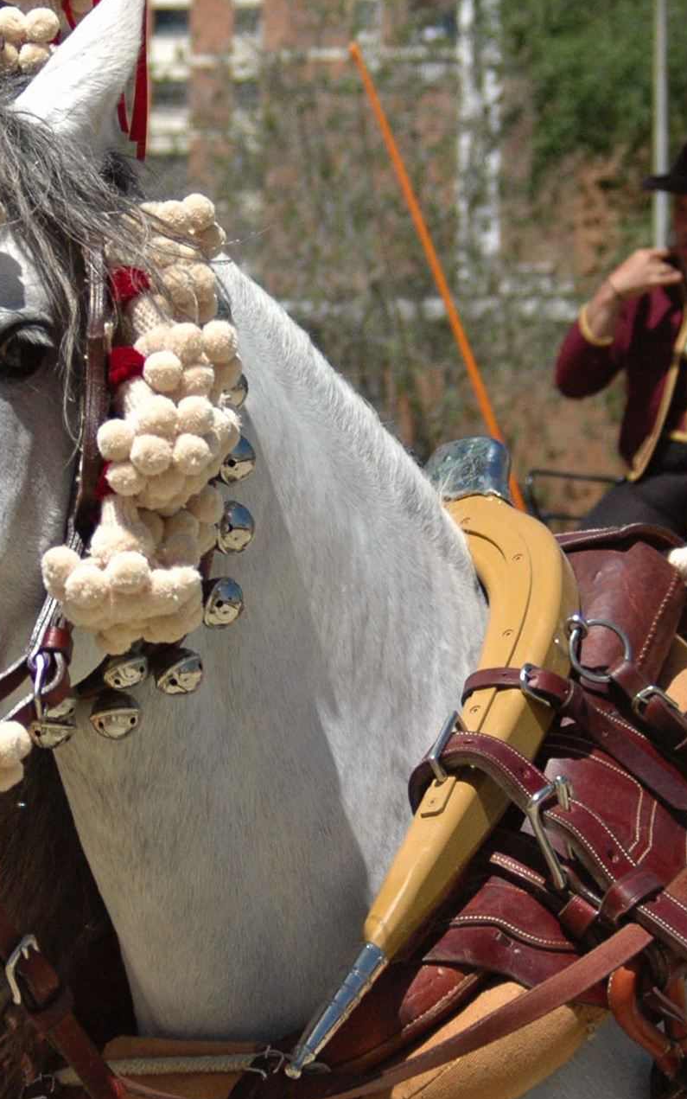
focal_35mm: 124
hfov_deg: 10.5
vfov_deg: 16.8
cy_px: 596
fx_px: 3718
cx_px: 191
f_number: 4
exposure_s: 1/8000
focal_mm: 35
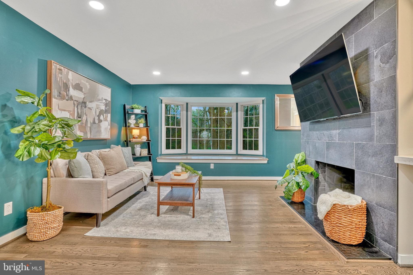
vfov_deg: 67.4
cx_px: 206
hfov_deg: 90.0
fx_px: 206
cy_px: 138
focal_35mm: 18
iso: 1250
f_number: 8
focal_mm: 18
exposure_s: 1/15
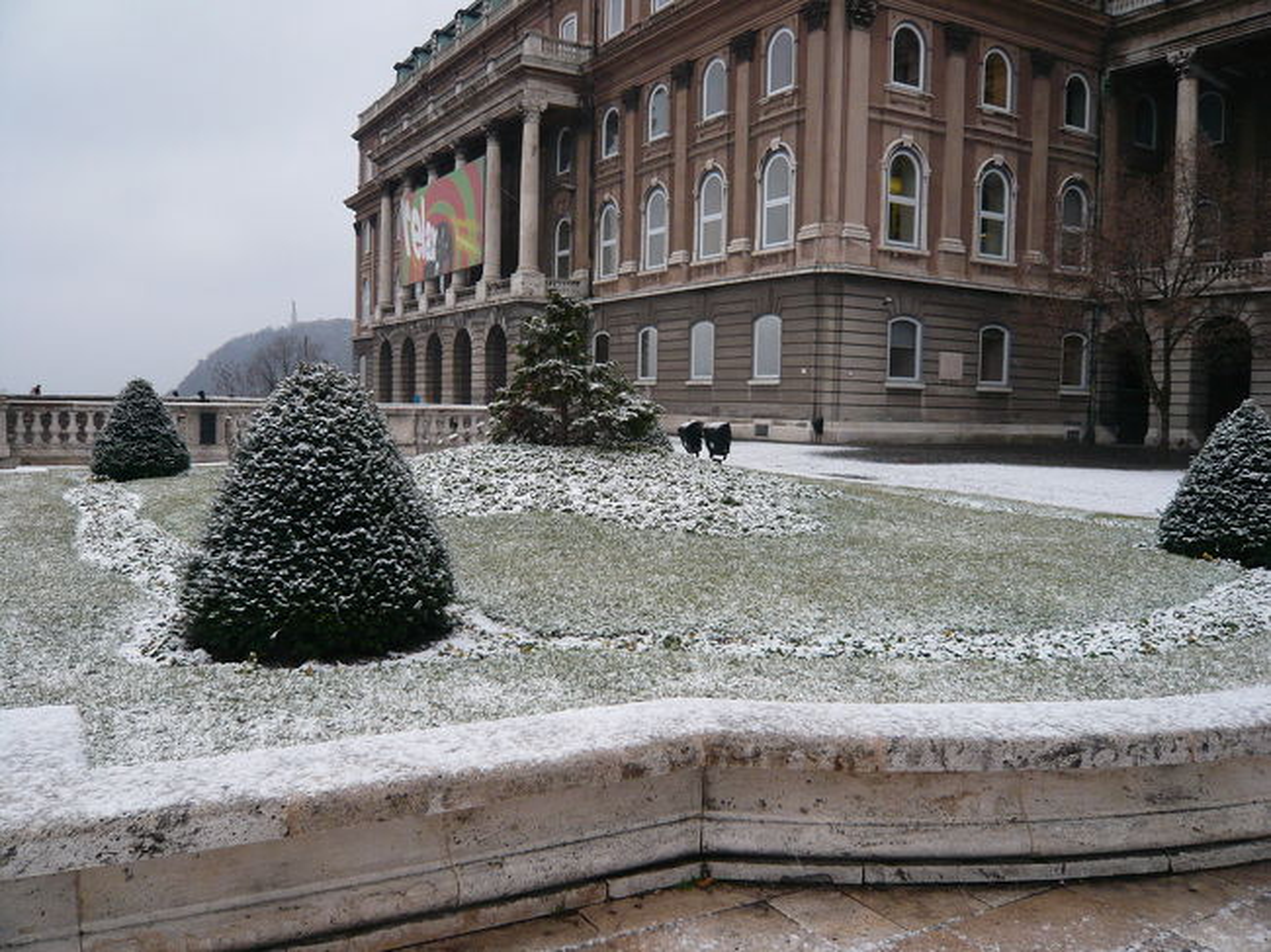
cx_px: 636
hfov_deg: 63.5
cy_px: 476
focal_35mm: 28
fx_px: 1028
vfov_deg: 49.7
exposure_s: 1/30
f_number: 2.8
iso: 125
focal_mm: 4.6
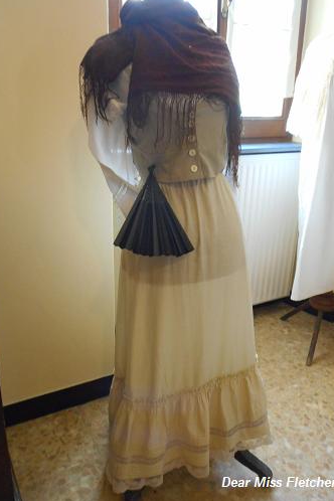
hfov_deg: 42.3
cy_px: 249
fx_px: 431
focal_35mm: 31
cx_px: 181
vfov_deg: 60.3
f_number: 4
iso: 400
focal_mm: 5.2
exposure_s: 1/10
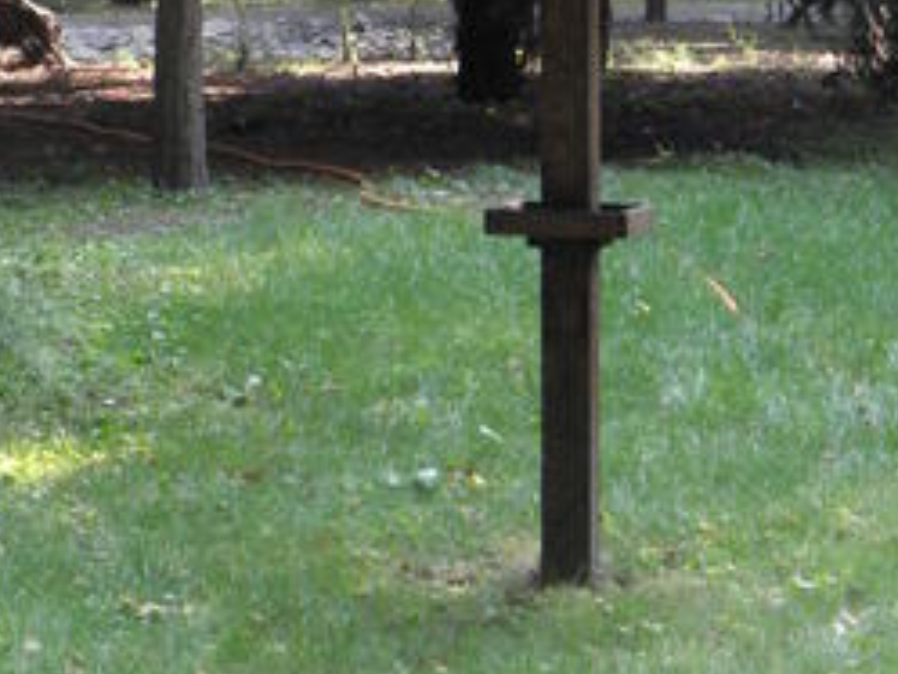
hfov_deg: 11.3
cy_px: -296
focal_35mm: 175
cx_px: 303
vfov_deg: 8.3
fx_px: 4542
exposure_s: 1/60
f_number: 3.8
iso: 125
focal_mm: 12.13
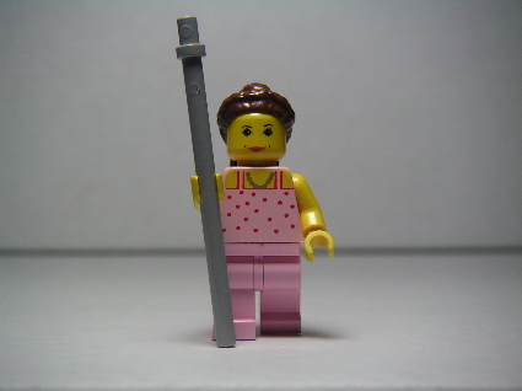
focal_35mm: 70
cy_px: 196
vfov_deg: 21.0
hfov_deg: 27.8
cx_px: 261
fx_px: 1055
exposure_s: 1/125
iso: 50
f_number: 3.1
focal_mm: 10.9
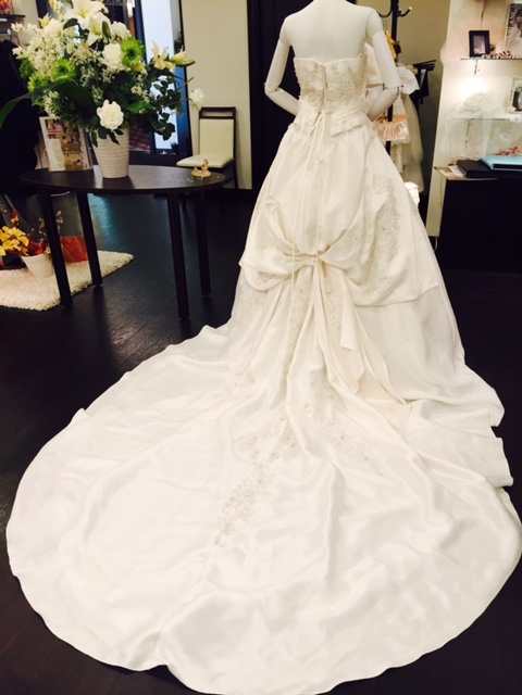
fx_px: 583
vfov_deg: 61.7
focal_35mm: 29
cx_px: 261
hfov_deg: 48.2
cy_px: 348
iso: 50
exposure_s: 1/30
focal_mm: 4.15
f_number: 2.2
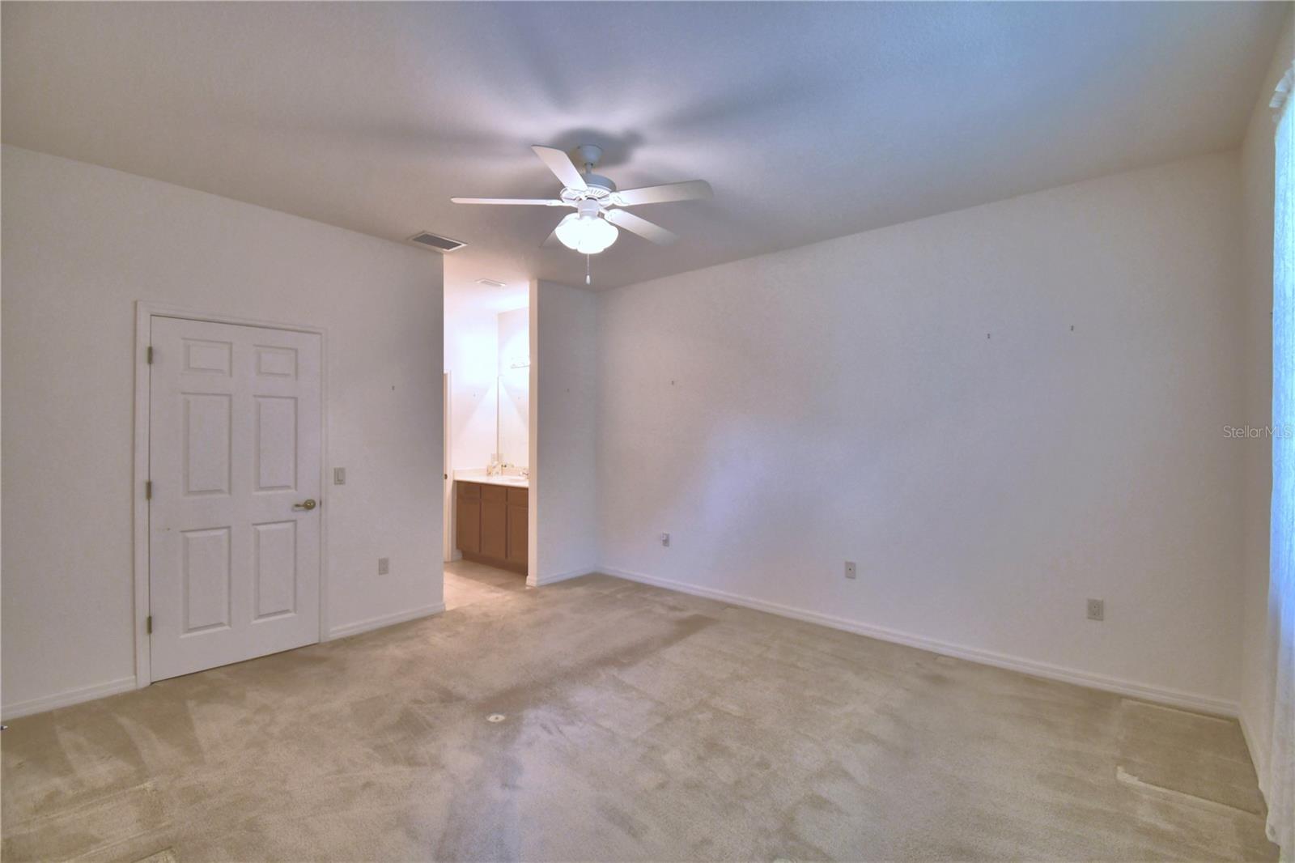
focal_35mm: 15
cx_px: 648
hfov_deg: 100.4
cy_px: 432
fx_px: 539
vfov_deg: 77.3
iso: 400
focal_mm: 10
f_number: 4.5
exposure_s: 1/40
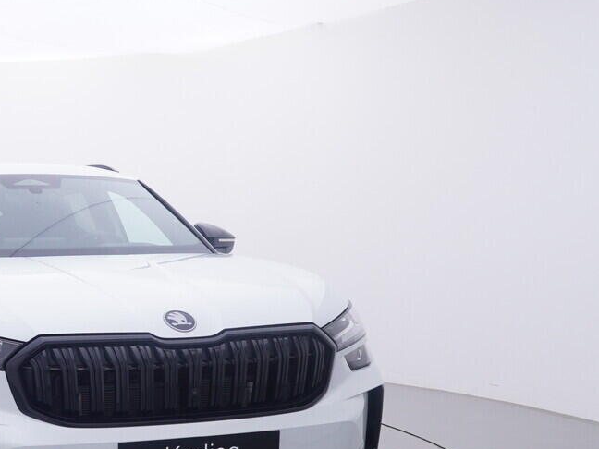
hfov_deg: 35.8
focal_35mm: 48
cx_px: 1
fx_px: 832
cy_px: 344
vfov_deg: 29.7
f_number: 5
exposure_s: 1/80
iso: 200
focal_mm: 15
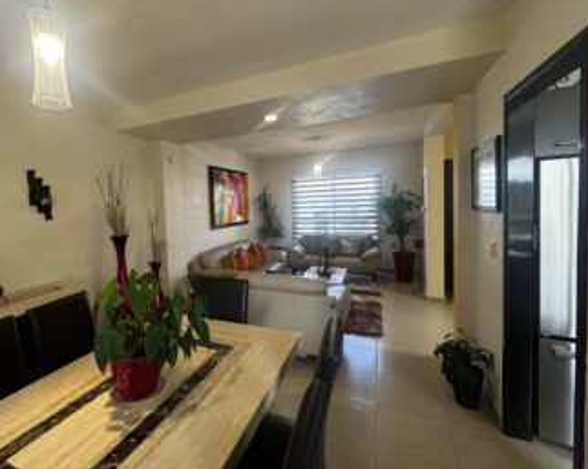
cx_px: 234
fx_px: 296
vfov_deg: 76.8
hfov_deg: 88.5
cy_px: 219
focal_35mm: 17
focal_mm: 2.22
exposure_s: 1/120
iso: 320
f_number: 2.2
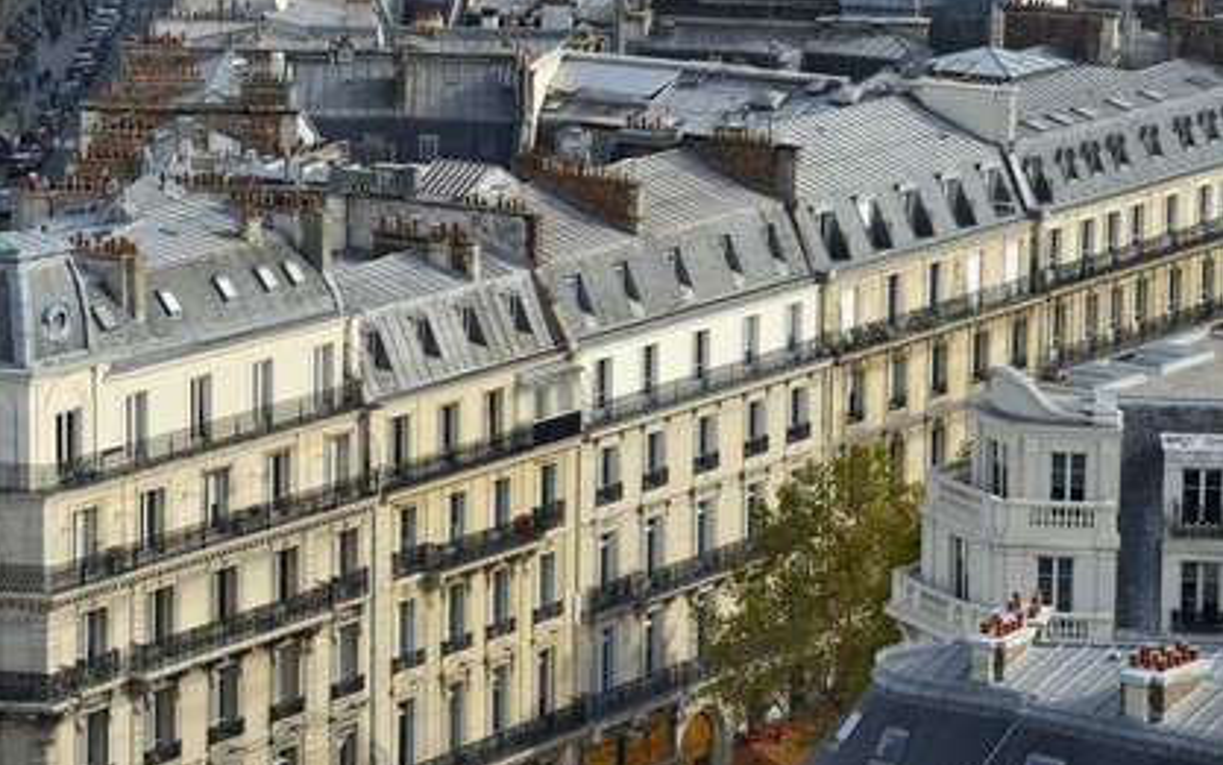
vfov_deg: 8.3
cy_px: 399
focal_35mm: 159
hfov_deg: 13.2
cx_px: 610
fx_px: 5302
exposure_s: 1/320
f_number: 9
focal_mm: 155
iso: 200
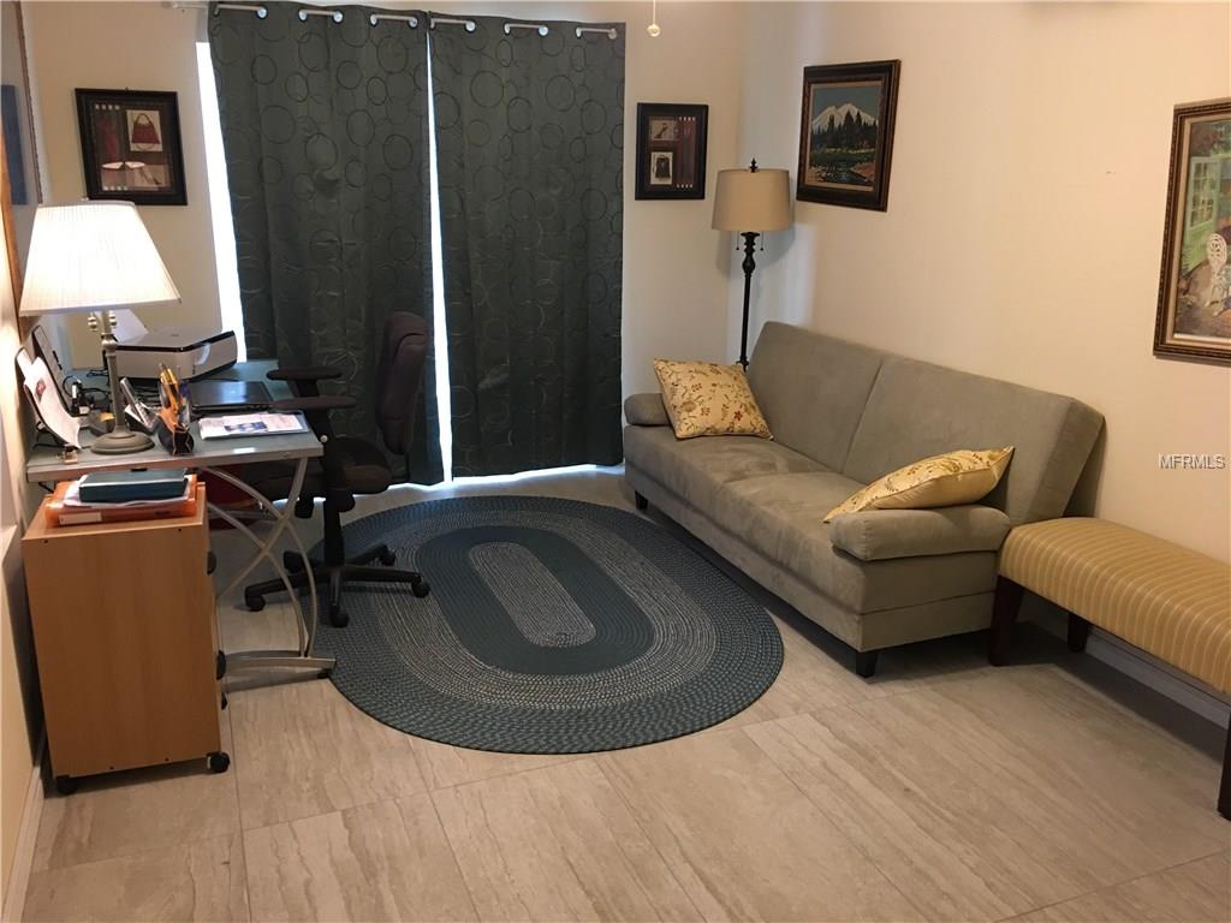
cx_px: 616
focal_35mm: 29
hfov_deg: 61.7
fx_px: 1031
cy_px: 462
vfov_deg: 48.2
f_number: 2.2
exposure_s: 1/15
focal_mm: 4.15
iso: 80
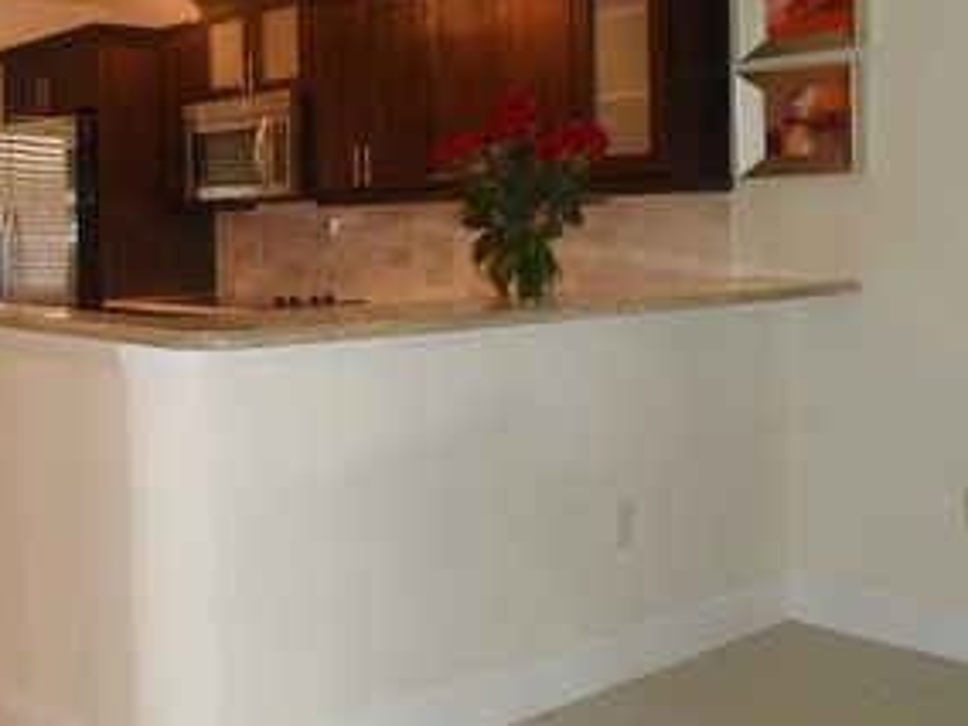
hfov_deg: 41.7
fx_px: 1230
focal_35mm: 44
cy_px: 308
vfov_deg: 32.8
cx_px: 242
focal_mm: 4.5
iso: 120
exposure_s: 1/30
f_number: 2.5
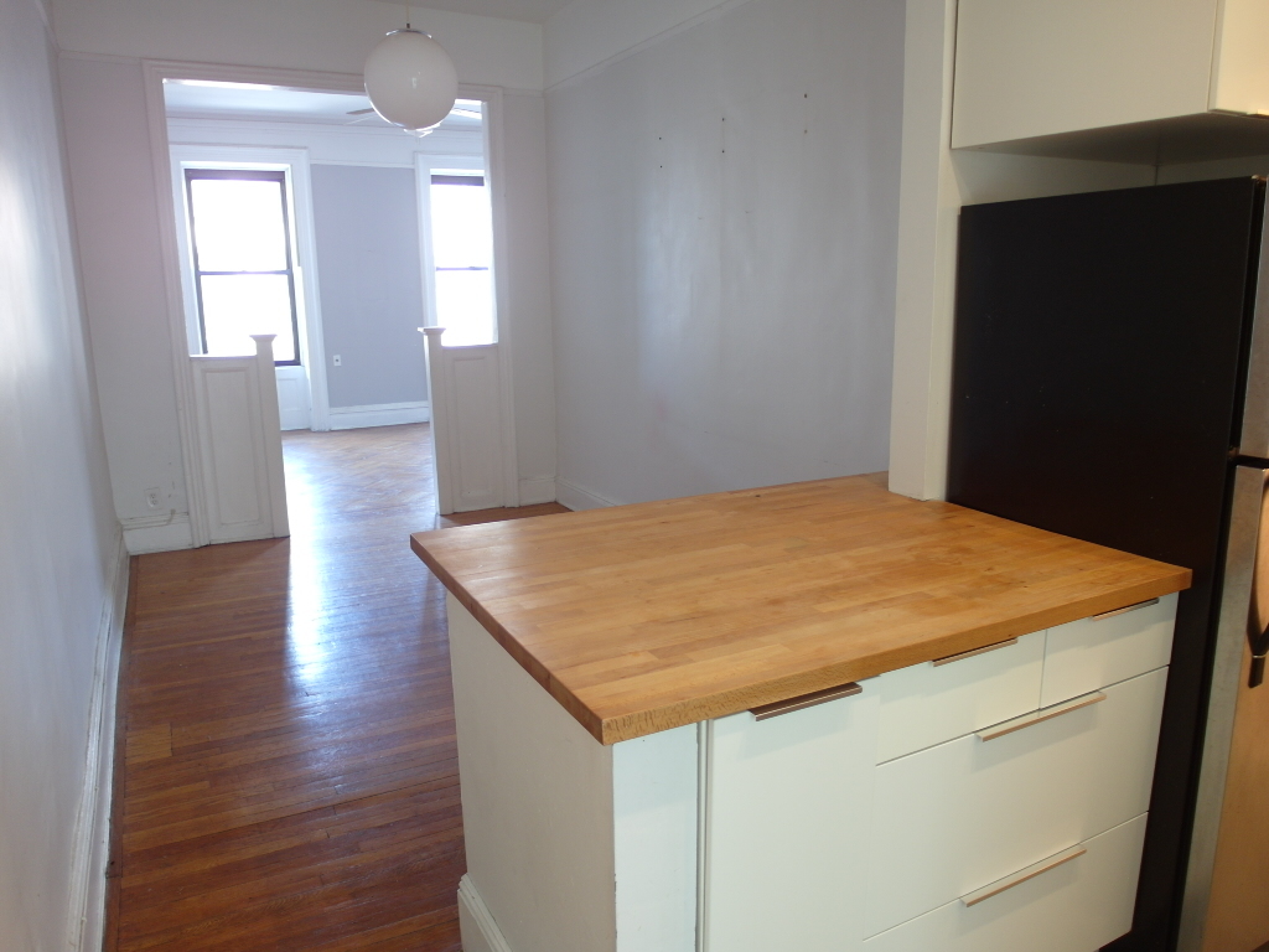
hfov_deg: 71.6
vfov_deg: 56.8
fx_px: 880
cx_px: 634
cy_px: 476
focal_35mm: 24
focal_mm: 5.2
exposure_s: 1/20
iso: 100
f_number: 1.4
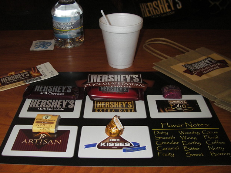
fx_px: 260
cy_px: 88
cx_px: 114
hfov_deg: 47.9
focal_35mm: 39
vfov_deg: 36.8
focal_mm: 6.3
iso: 100
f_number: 3.3
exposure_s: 1/30
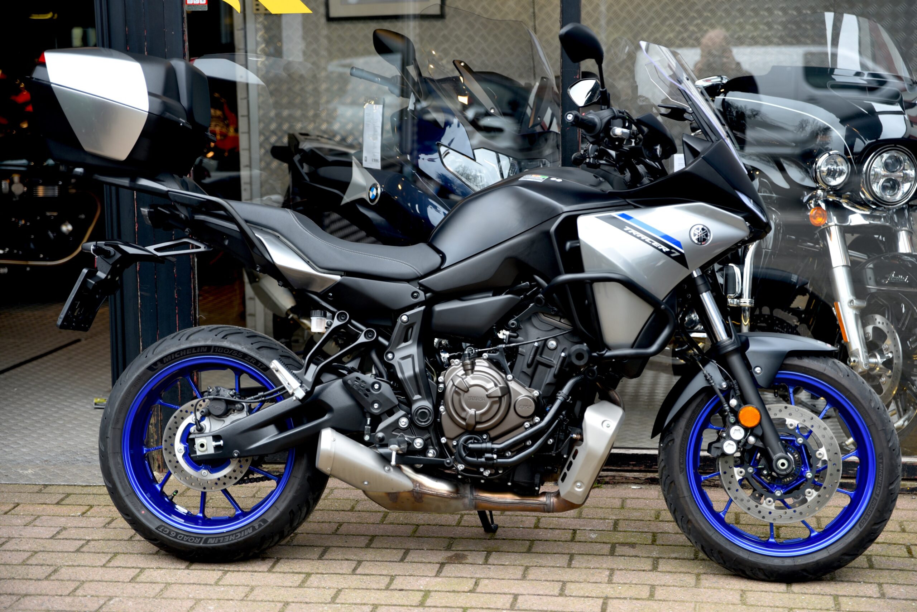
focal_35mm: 70
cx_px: 458
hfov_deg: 28.8
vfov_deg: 19.5
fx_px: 1784
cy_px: 306
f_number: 2.8
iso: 100
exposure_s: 1/50
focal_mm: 70
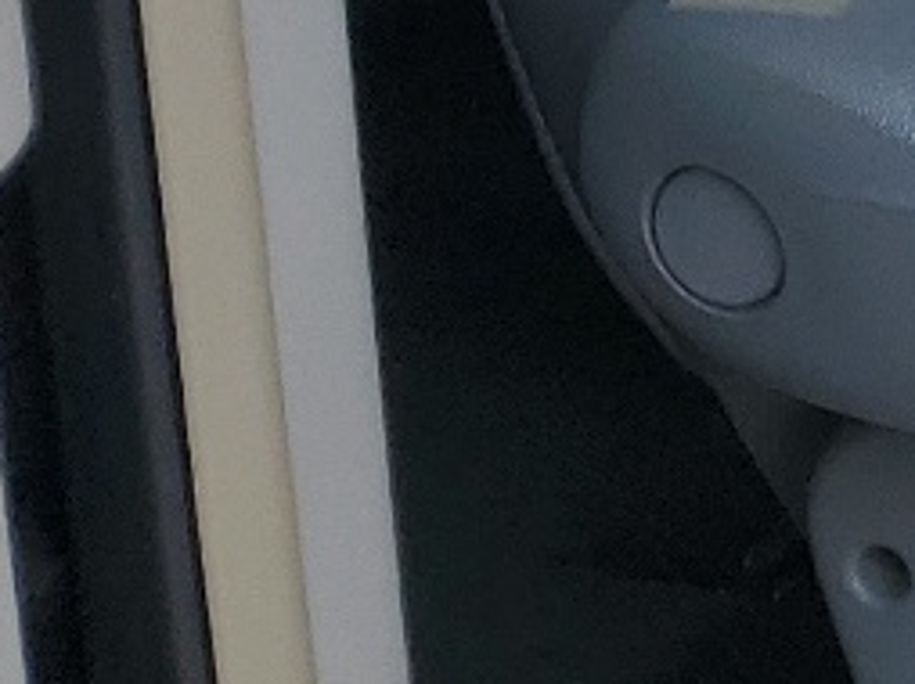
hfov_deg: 9.3
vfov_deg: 8.6
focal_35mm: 164
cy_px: -637
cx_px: 2831
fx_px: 4331
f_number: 1.5
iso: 50
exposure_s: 1/833
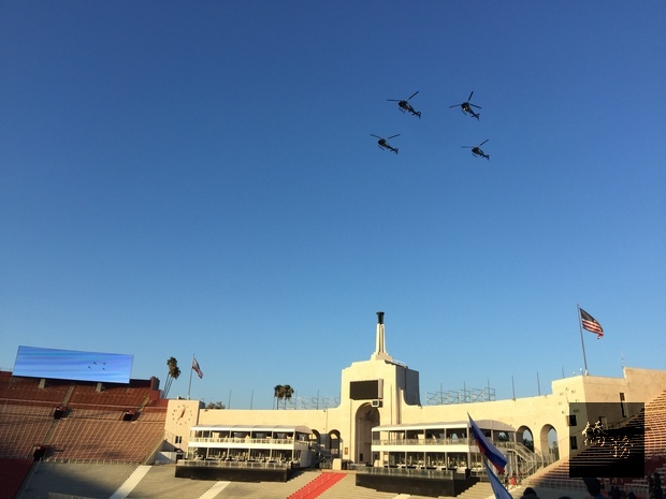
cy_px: 250
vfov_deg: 48.2
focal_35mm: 29
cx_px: 333
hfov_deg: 61.7
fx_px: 558
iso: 32
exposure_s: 1/1276
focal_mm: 4.15
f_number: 2.2
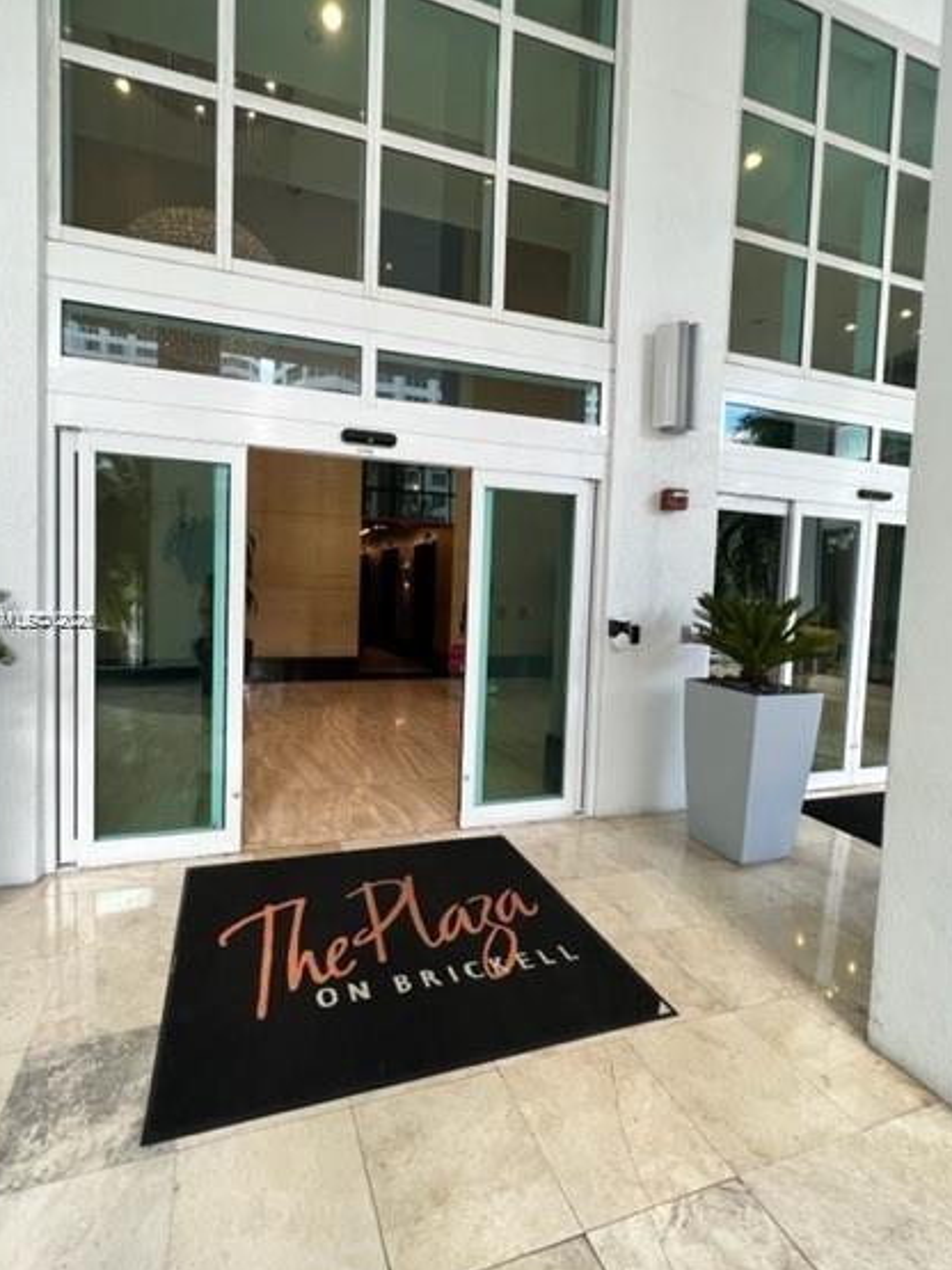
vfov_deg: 98.2
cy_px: 620
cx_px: 414
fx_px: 550
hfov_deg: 81.3
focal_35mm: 15
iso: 100
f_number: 1.8
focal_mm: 1.57
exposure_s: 1/121
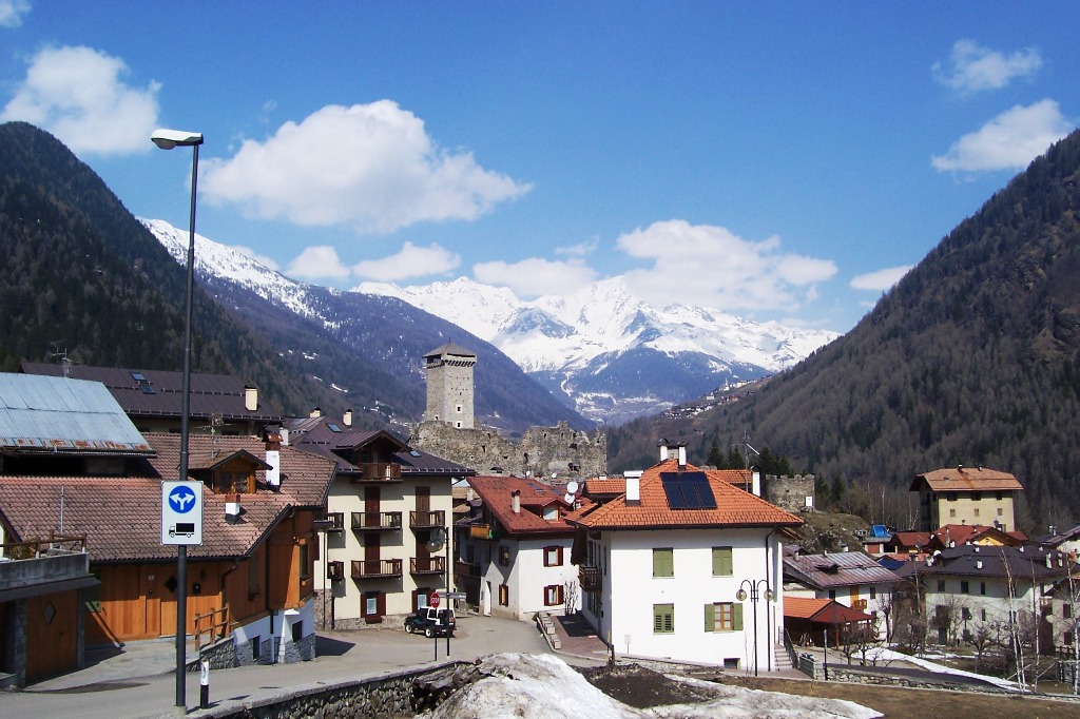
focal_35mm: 34
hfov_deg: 55.8
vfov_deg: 38.9
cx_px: 540
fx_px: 1020
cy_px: 360
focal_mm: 5.6
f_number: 5.6
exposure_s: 1/750
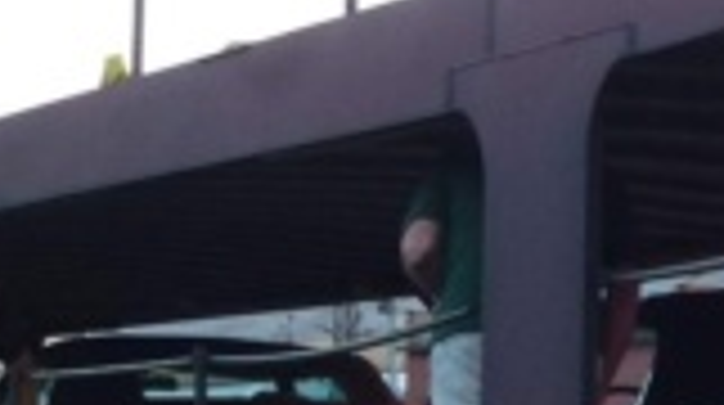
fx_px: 3182
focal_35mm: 166
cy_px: 511
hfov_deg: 12.9
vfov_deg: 7.2
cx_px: 621
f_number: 4.1
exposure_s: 1/60
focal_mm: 8.7
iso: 200
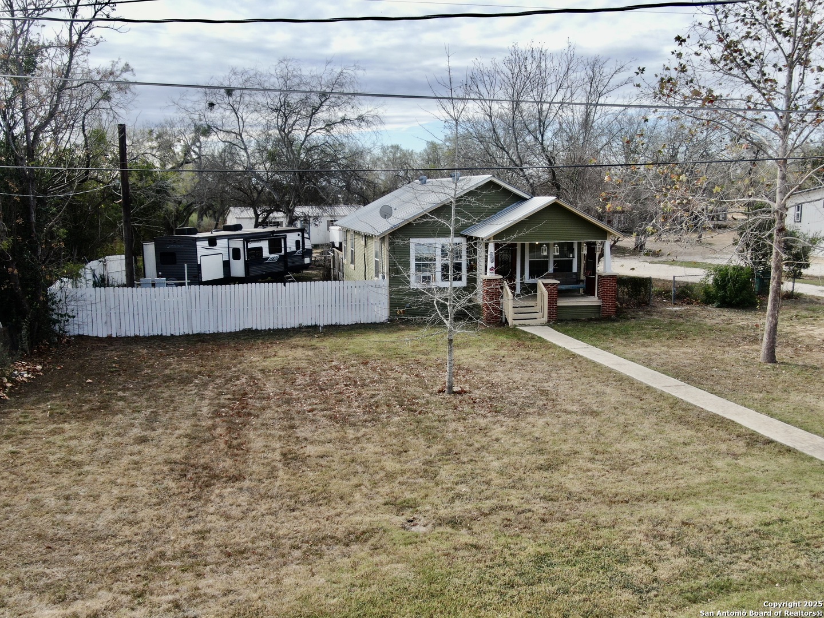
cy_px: 309
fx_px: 786
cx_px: 412
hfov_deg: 55.4
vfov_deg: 42.9
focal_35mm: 33
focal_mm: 5.69
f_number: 3.2
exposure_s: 1/500
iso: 100
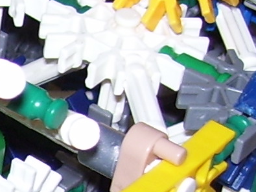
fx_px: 1553
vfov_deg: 6.9
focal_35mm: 210
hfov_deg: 8.8
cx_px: -290
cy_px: 341
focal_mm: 6
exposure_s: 1/60
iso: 80
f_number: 2.7
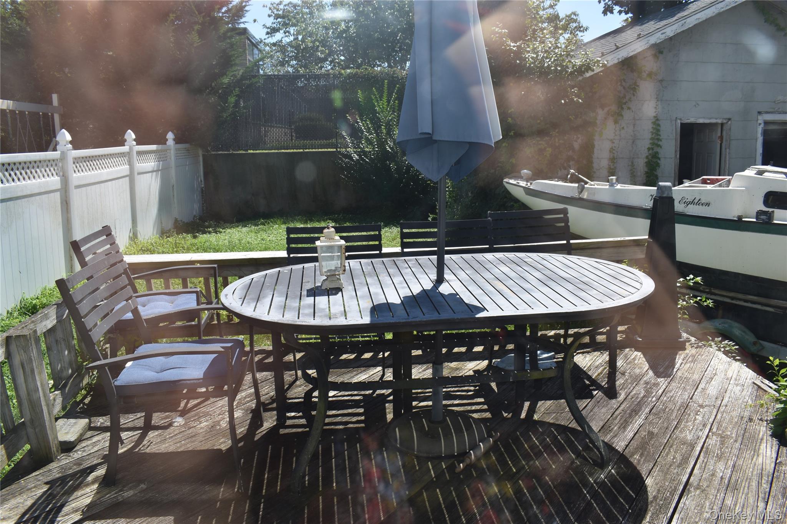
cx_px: 394
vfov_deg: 47.9
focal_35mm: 27
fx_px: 590
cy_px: 262
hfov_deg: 67.4
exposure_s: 1/200
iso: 100
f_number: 8
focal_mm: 18
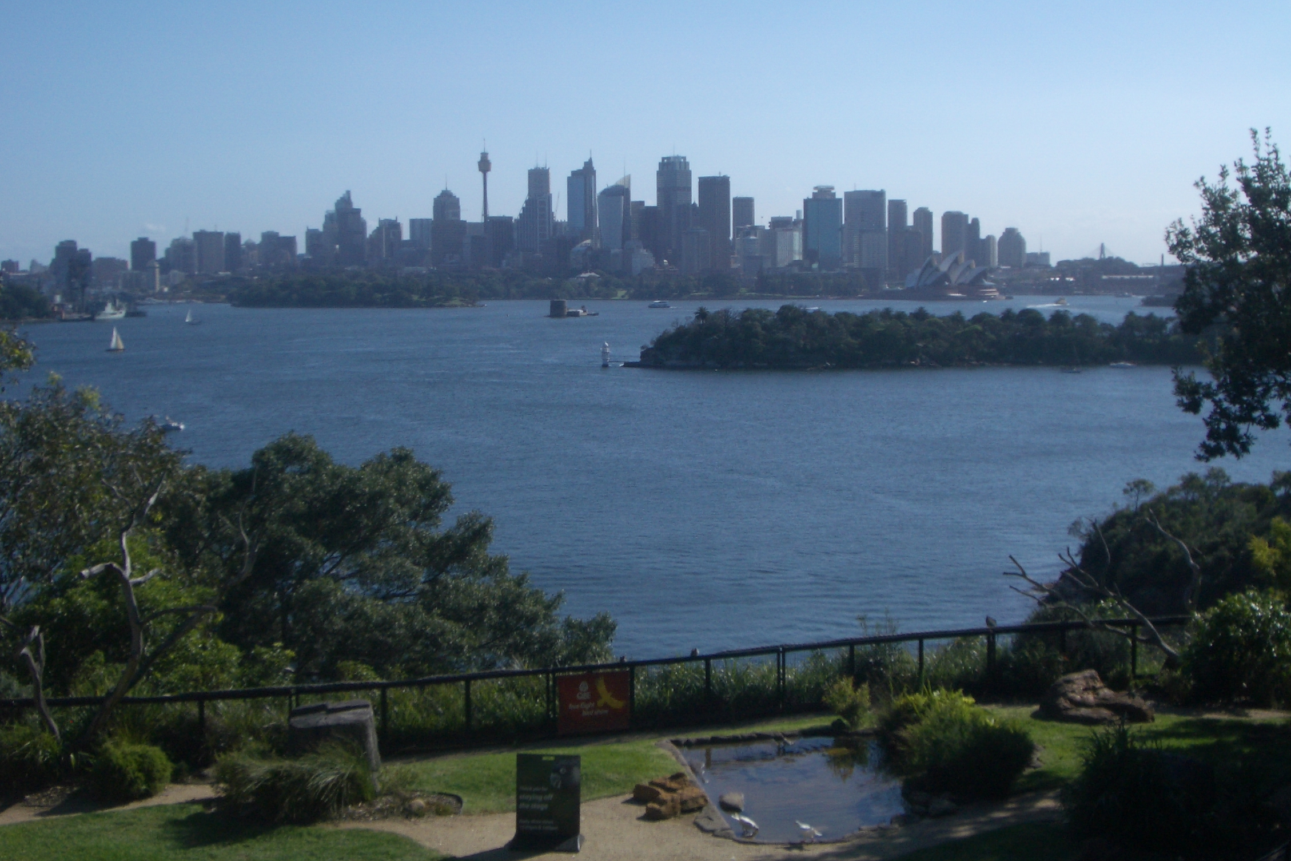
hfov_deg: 38.2
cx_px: 640
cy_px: 398
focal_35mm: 52
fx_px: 1865
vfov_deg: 26.0
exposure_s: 1/640
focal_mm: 8.2
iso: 50
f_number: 5
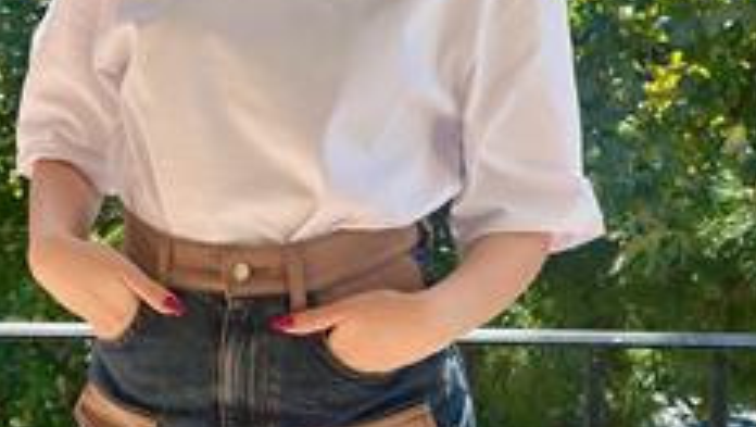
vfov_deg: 13.5
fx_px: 1806
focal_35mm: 90
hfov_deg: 23.6
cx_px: 300
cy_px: 186
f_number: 1.78
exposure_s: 1/1323
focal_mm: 6.86
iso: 80
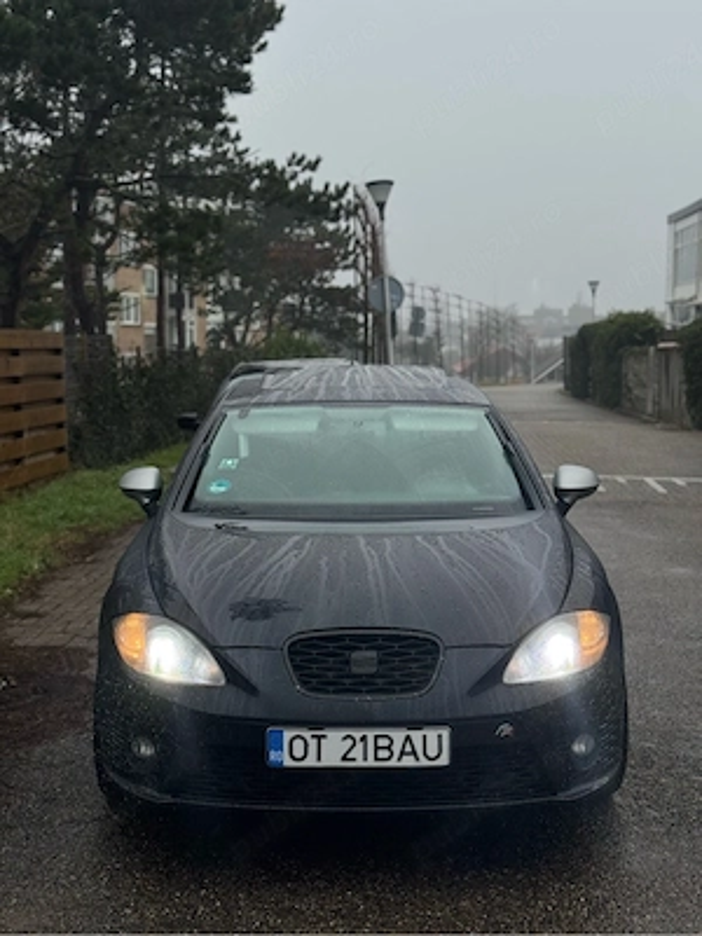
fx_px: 1298
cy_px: 468
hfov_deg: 30.3
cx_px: 351
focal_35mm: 48
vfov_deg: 39.7
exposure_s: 1/248
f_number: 1.78
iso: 64
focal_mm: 6.76
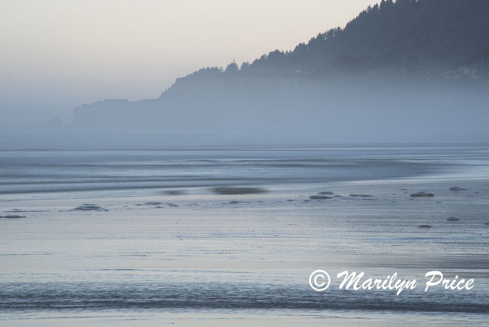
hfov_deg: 6.9
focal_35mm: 300
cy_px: 164
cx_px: 244
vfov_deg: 4.6
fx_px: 4077
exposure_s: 3
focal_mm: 300
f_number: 38
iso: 100
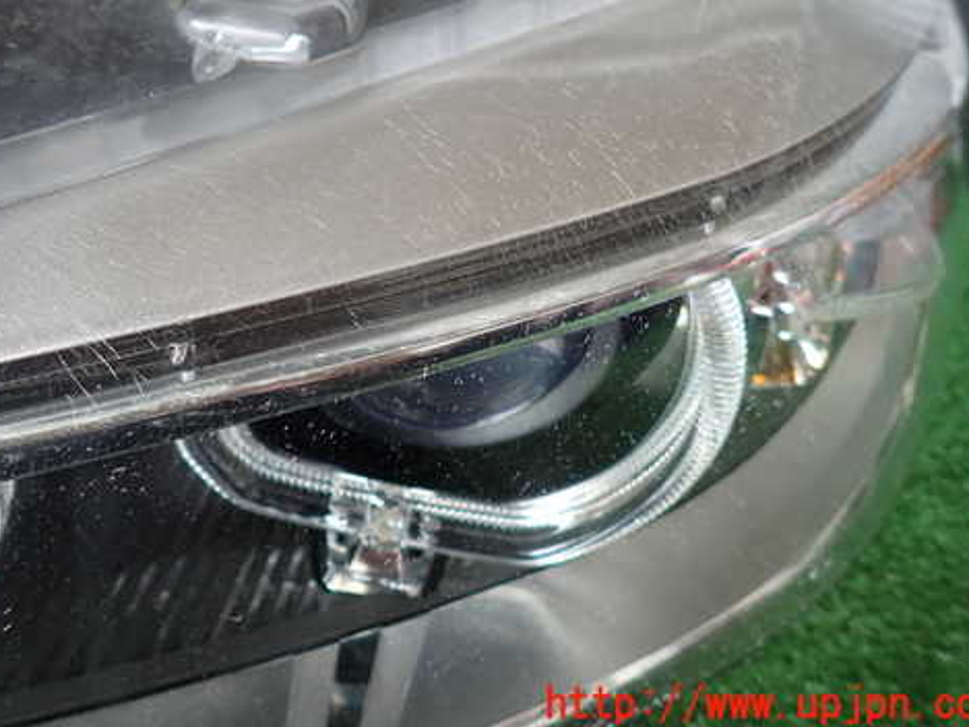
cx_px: 393
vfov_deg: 43.8
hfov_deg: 56.4
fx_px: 896
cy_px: 266
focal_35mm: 32
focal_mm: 4.5
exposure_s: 1/80
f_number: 2
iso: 100
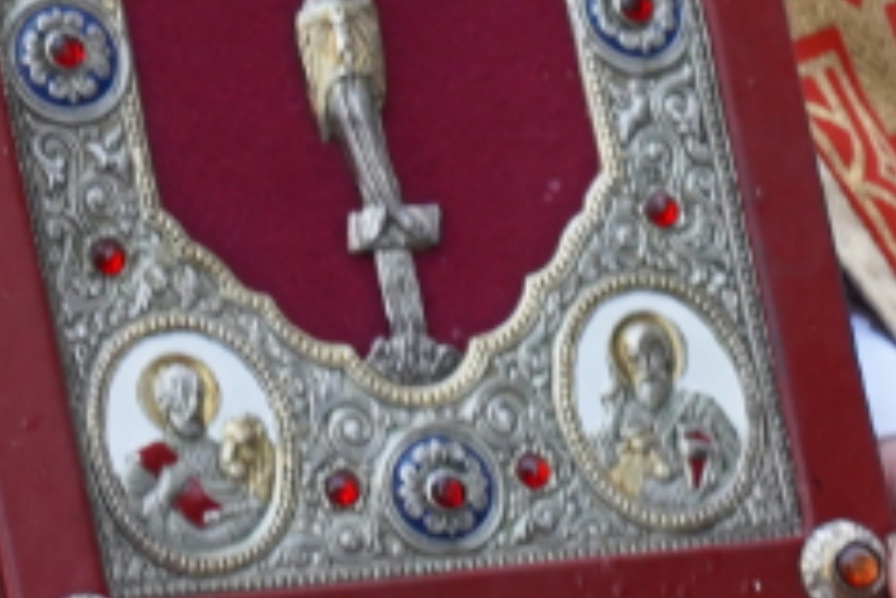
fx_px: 14360
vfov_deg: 2.4
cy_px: -782
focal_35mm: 577
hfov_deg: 3.6
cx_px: 491
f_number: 4
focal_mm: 105
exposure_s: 1/160
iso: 800
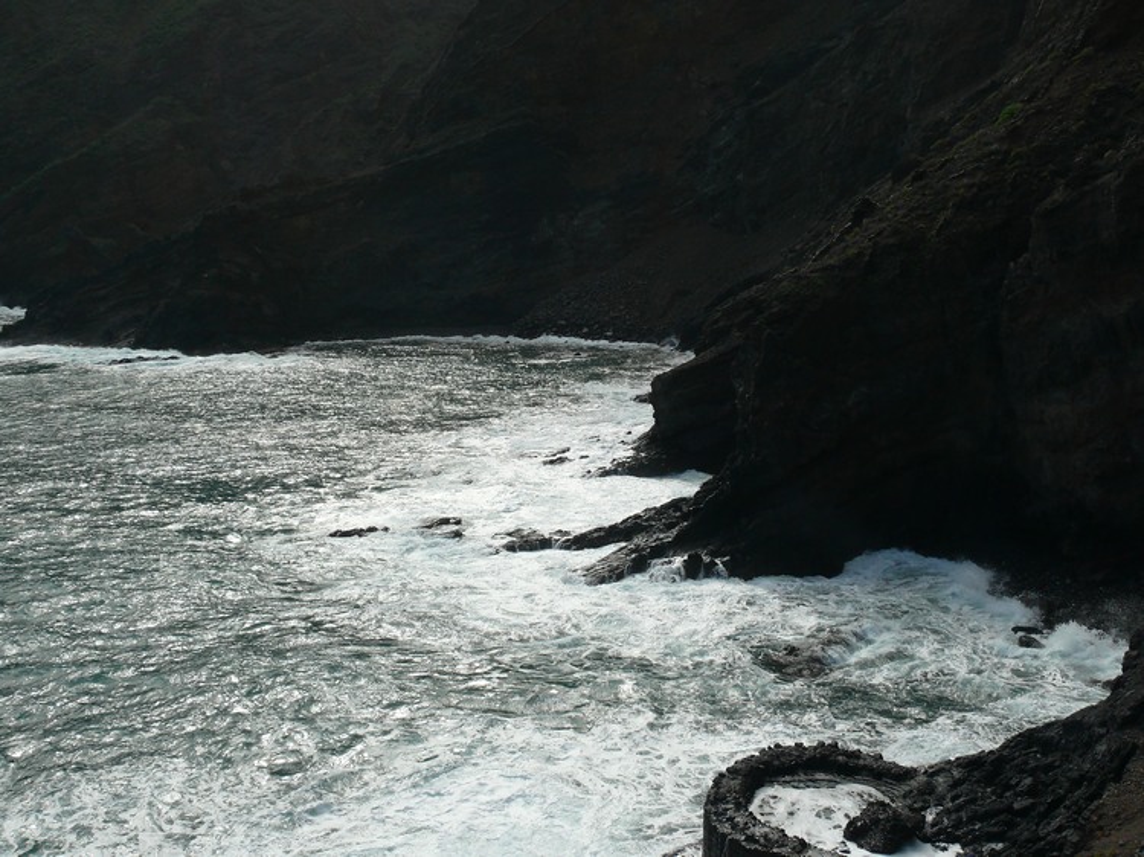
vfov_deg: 40.7
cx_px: 572
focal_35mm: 35
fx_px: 1156
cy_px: 428
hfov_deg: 52.6
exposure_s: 1/200
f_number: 5.6
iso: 100
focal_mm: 7.4
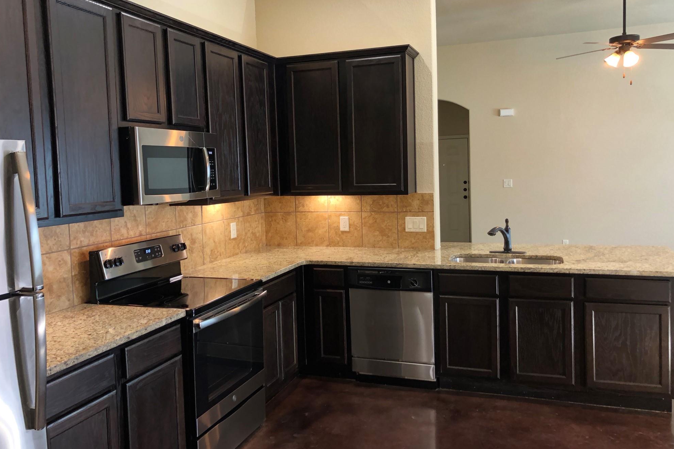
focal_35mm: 30
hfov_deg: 61.9
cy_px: 206
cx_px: 332
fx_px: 562
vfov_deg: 43.6
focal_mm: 3.99
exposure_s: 1/60
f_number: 1.8
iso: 320
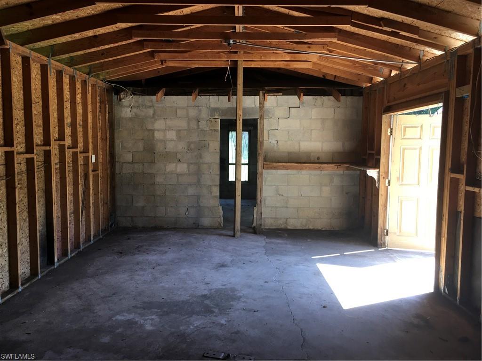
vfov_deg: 48.2
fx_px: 404
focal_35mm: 29
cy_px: 180
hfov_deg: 61.7
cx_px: 241
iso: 32
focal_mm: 4.15
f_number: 2.2
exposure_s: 1/60
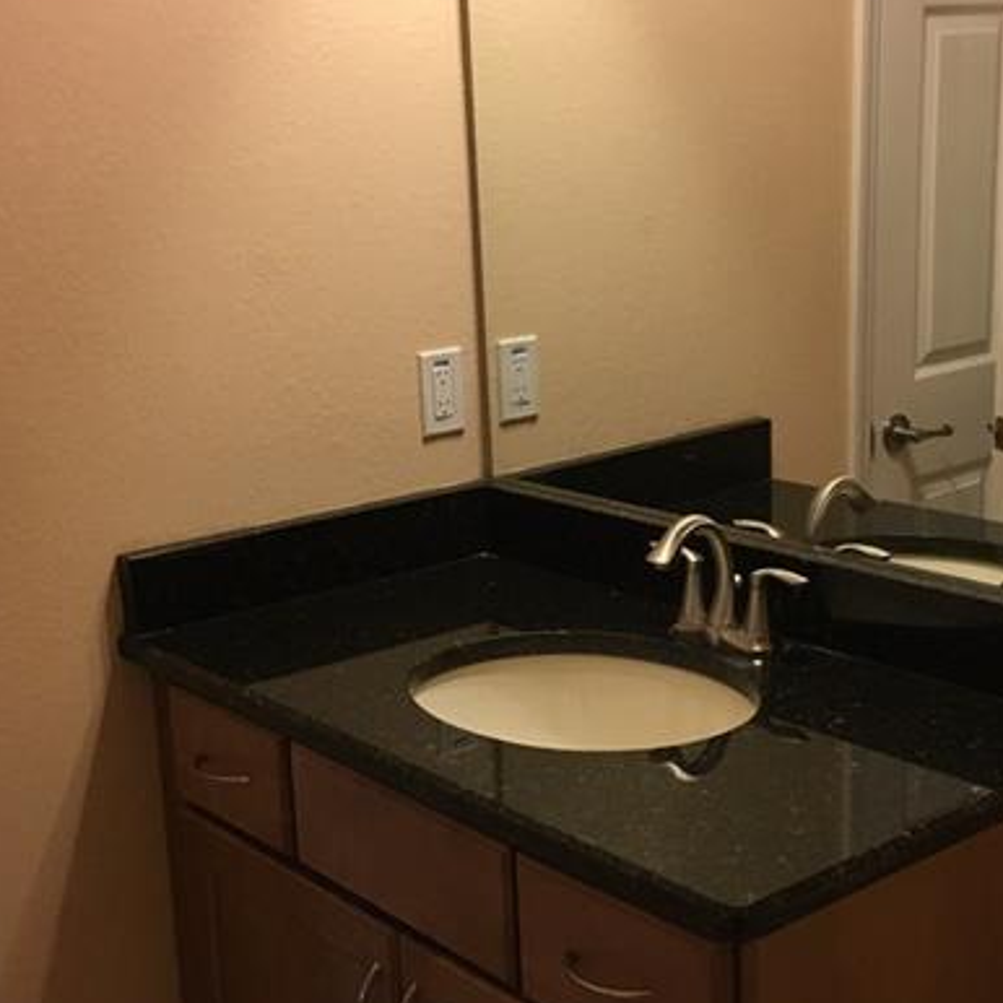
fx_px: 1672
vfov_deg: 33.3
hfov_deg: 33.4
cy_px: 582
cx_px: 561
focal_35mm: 51
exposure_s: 1/30
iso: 100
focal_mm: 4.15
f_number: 2.2
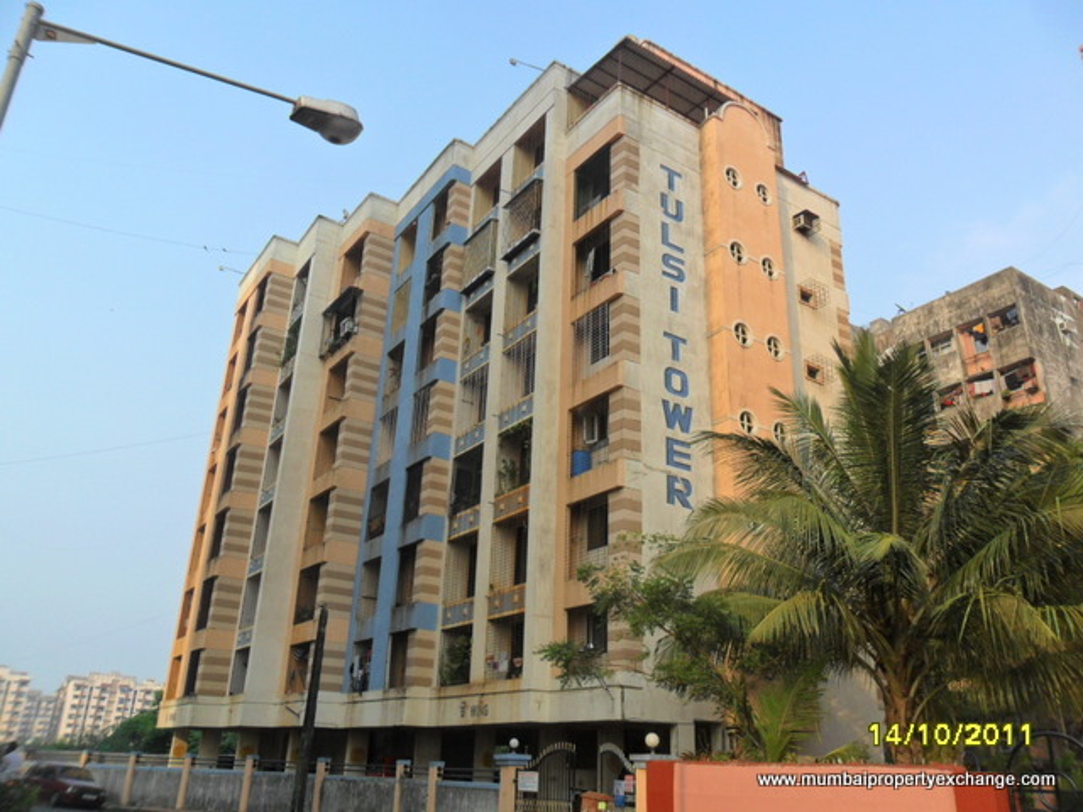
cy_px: 406
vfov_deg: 51.4
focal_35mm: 27
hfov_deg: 65.3
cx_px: 542
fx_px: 845
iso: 100
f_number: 3.5
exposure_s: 1/500
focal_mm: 4.9
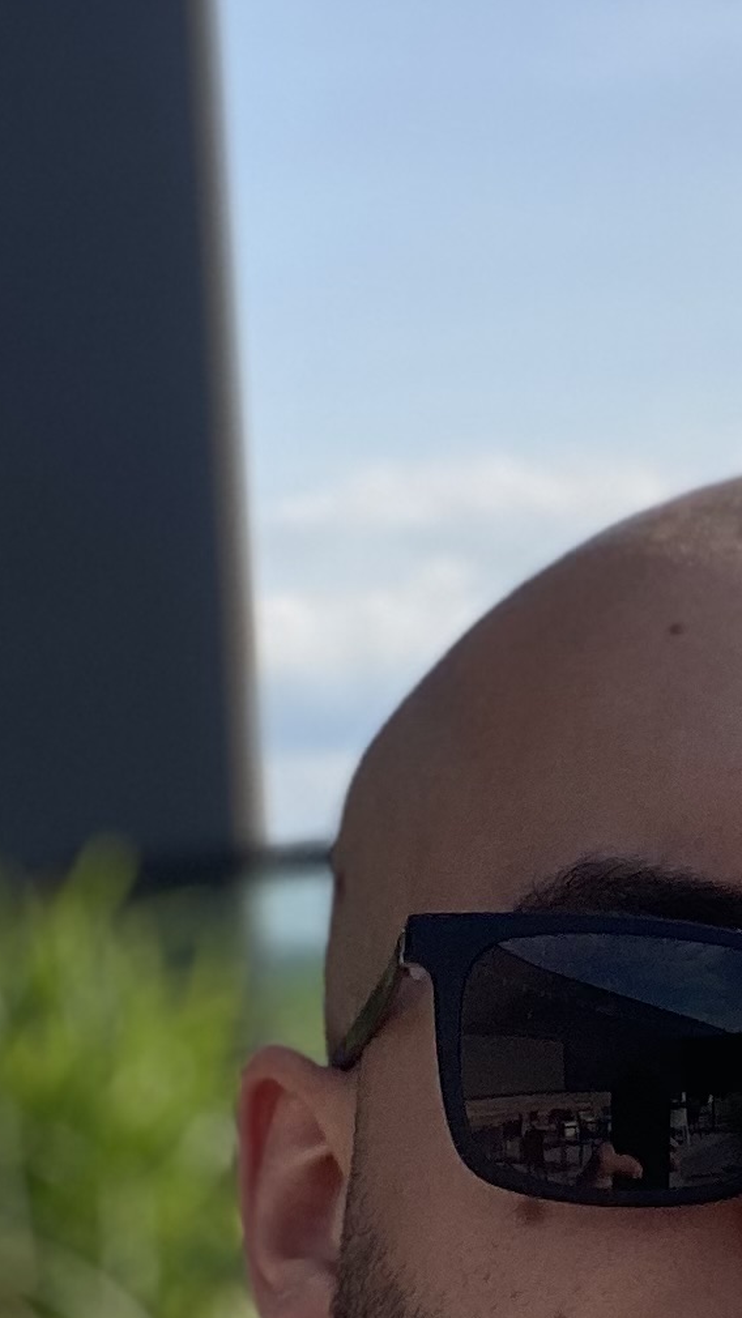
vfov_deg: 21.3
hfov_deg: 12.0
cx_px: 751
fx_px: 3496
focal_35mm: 100
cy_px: 862
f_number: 2.2
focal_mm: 2.71
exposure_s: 1/1923
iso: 25
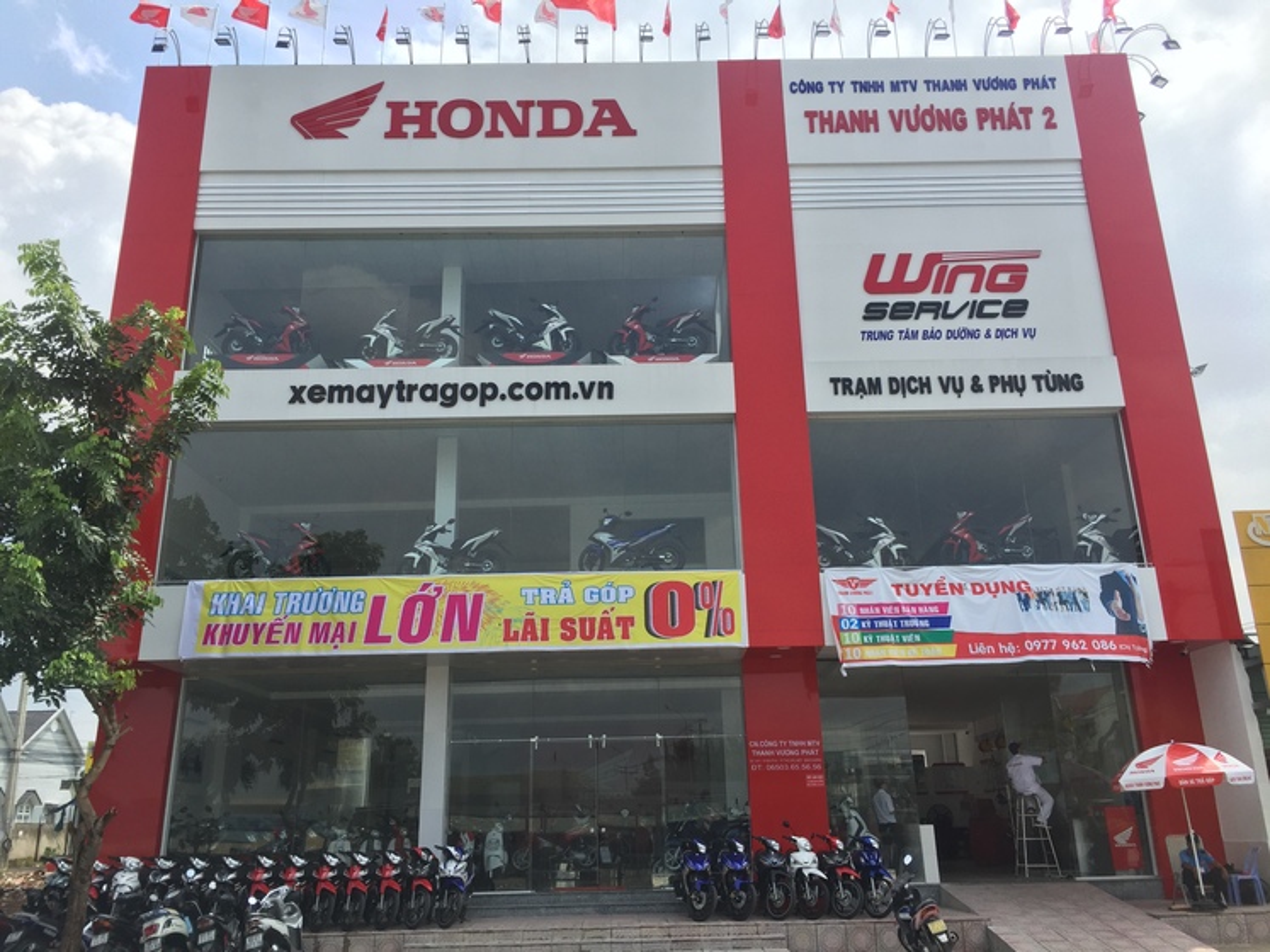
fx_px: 1064
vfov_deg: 48.2
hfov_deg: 61.7
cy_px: 476
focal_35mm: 29
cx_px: 635
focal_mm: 4.15
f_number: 2.2
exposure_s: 1/1980
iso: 32
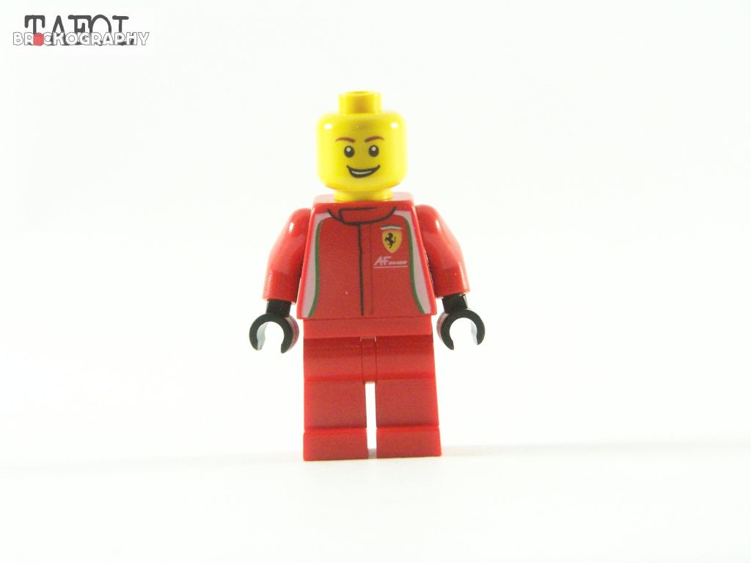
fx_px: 2278
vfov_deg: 14.1
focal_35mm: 105
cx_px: 376
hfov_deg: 18.7
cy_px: 282
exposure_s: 1/60
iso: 400
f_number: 4
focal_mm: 17.5
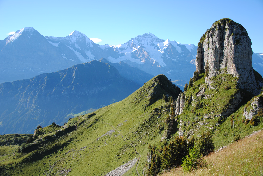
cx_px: 132
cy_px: 88
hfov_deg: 49.5
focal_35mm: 39
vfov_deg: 34.3
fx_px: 285
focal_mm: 26
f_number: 4
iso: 100
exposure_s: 1/400
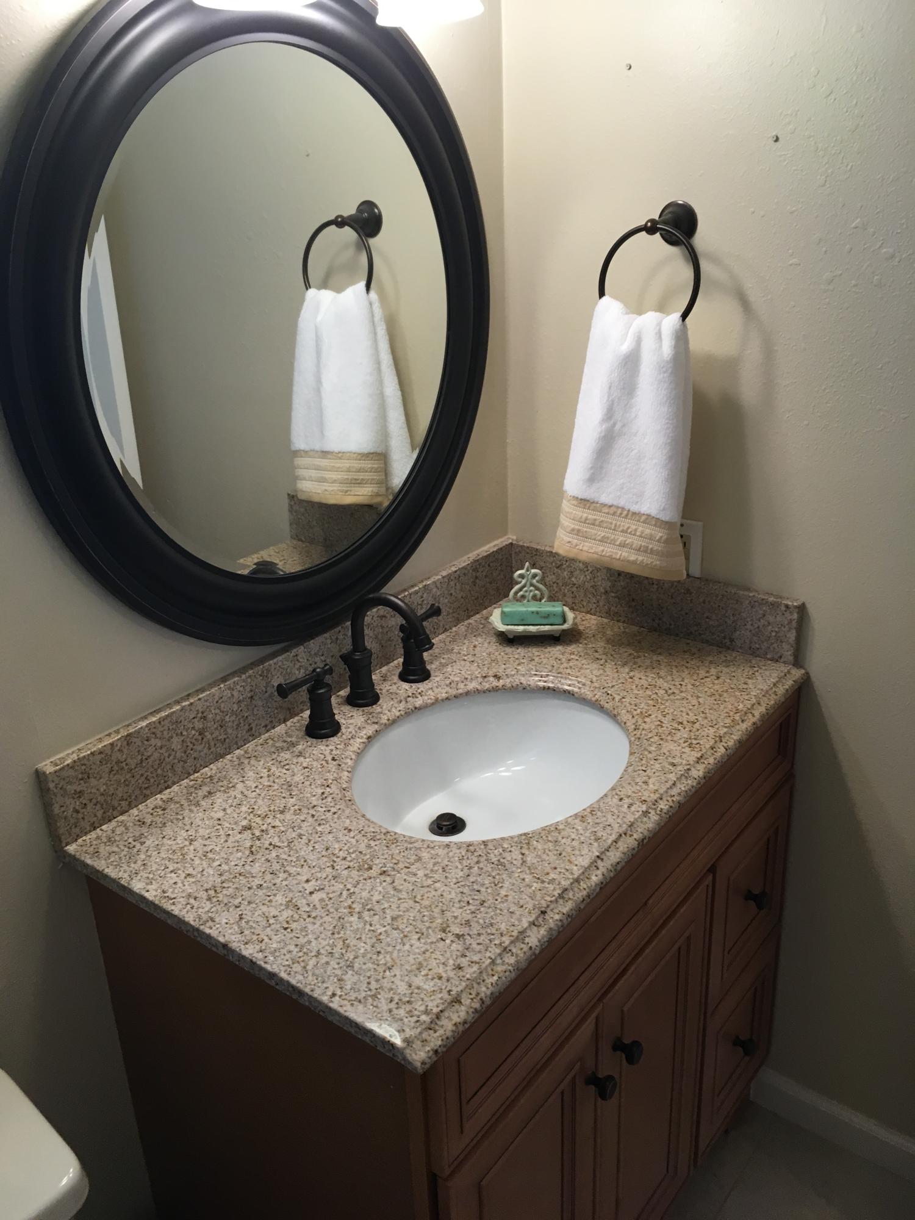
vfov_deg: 61.7
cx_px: 458
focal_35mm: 29
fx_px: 1022
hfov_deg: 48.2
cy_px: 610
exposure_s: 1/30
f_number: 2.2
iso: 40
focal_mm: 4.15
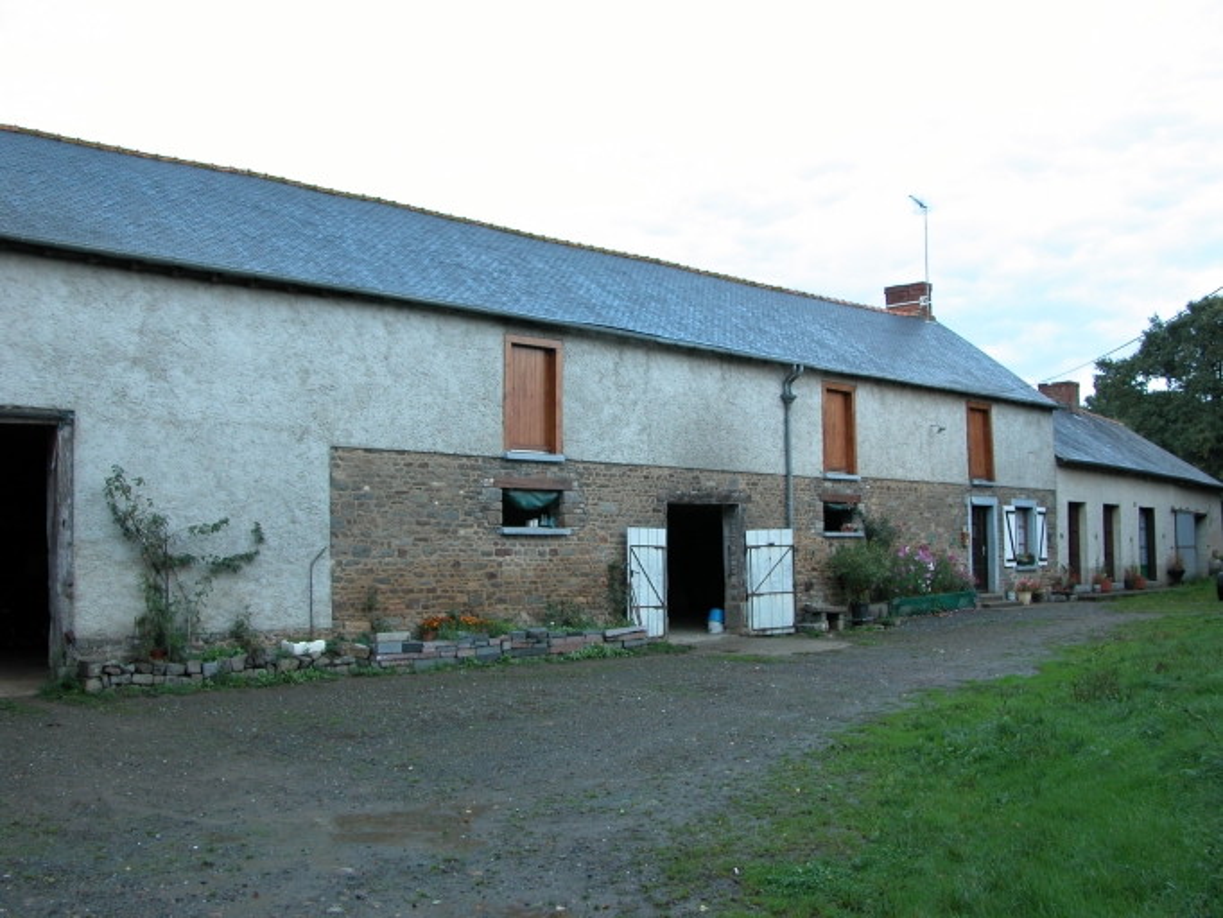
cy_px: 459
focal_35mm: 35
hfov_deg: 52.6
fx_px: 1237
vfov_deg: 40.7
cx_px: 612
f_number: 3.2
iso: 100
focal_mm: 8.9
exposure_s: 1/76.7
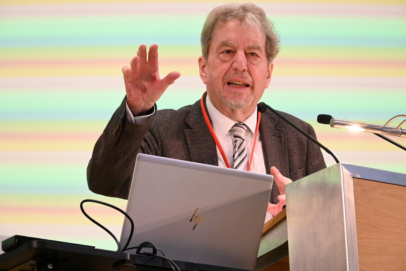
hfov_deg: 9.8
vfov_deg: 6.5
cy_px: 136
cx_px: 203
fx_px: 2368
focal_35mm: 210
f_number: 6.3
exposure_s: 1/250
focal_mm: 140
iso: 10000
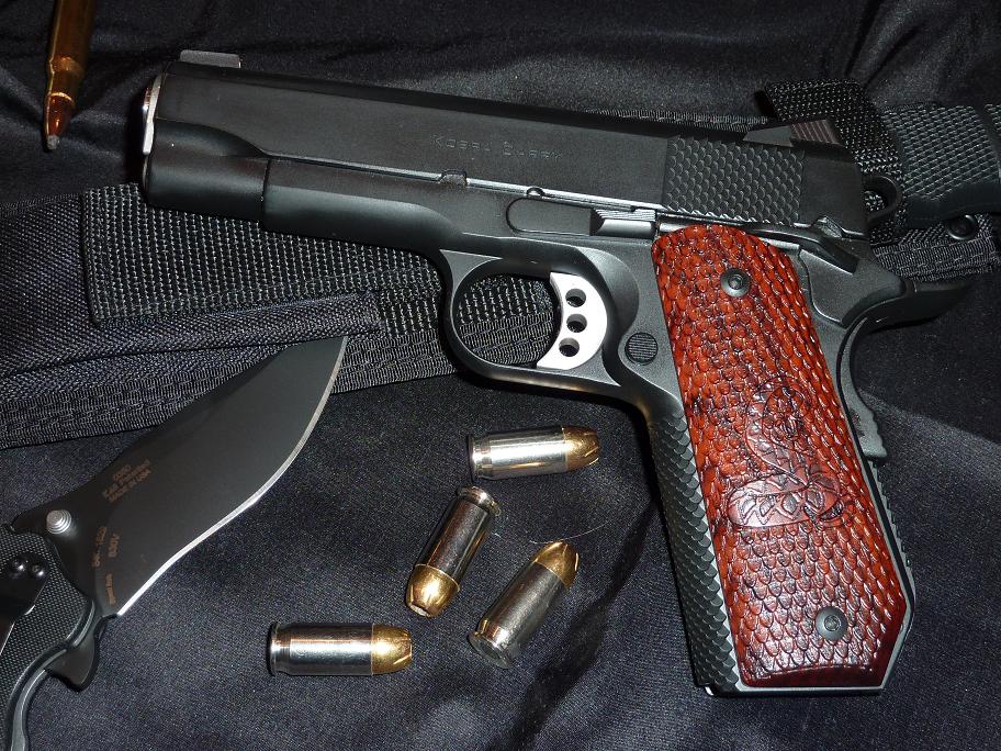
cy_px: 376
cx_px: 500
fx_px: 1388
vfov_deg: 30.3
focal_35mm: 48
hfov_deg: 39.7
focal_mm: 7.9
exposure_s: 1/30
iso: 100
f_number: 3.8
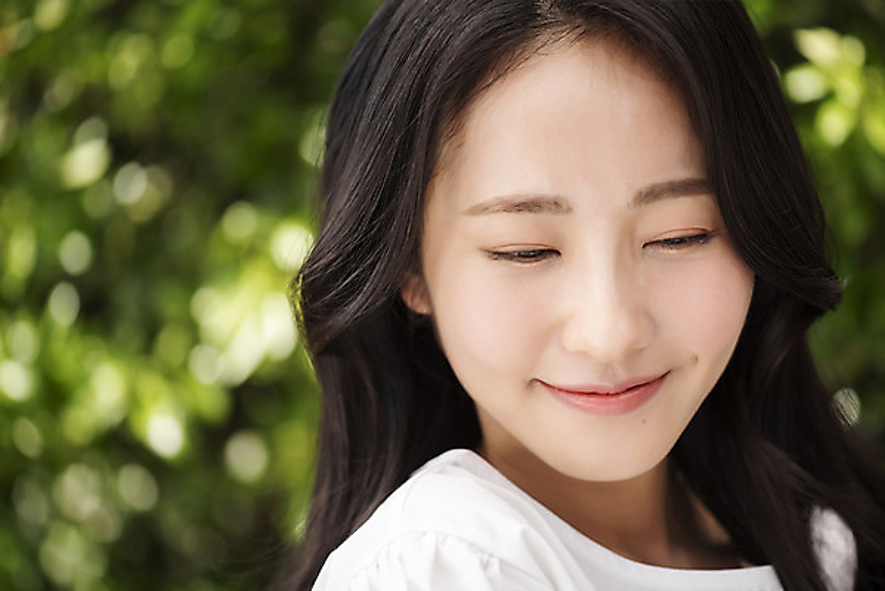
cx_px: 442
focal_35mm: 105
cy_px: 296
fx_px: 2582
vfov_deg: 13.1
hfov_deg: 19.4
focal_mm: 105
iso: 100
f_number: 4
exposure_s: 1/400
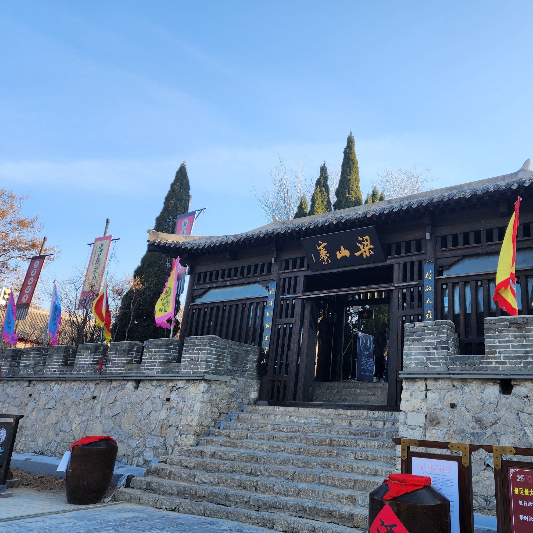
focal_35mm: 28
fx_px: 488
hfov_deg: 56.3
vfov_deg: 57.3
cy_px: 258
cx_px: 348
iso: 20
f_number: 1.8
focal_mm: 5.4
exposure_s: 1/476
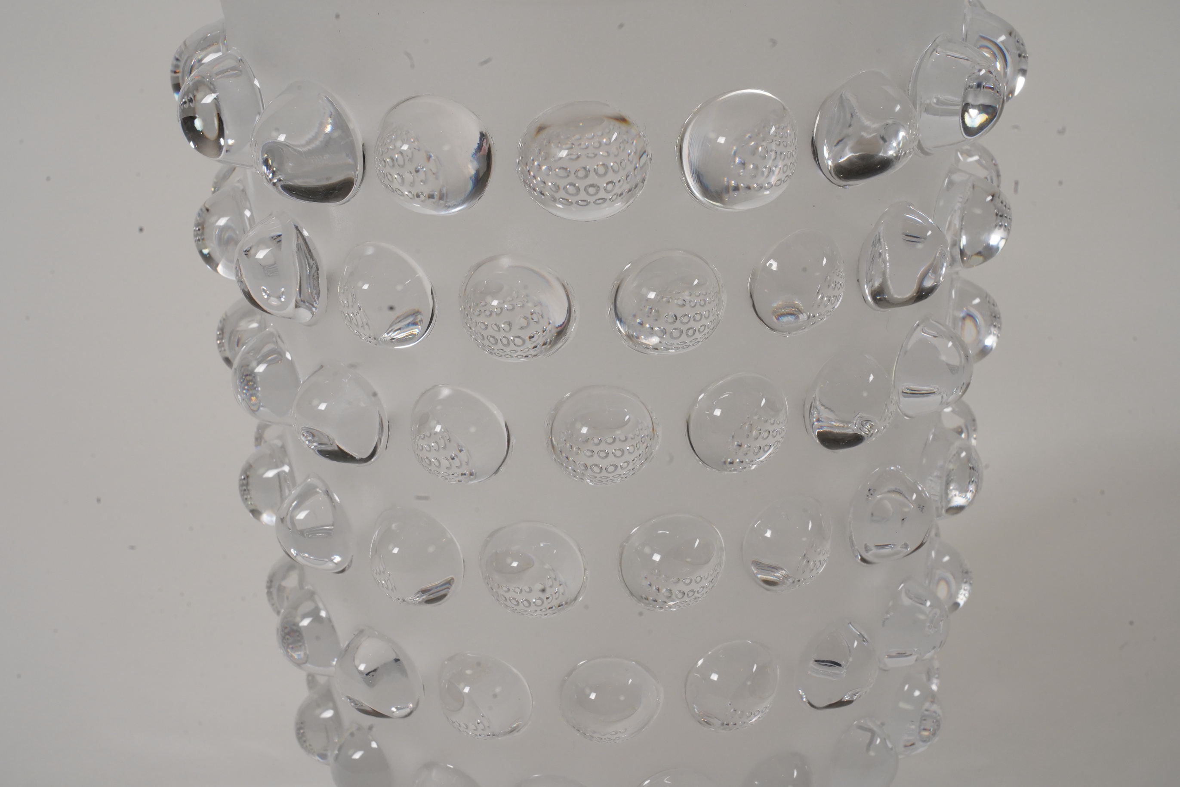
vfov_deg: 13.0
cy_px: 394
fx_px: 3442
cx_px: 590
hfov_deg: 19.5
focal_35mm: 105
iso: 1250
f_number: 20
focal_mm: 105
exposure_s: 1/125
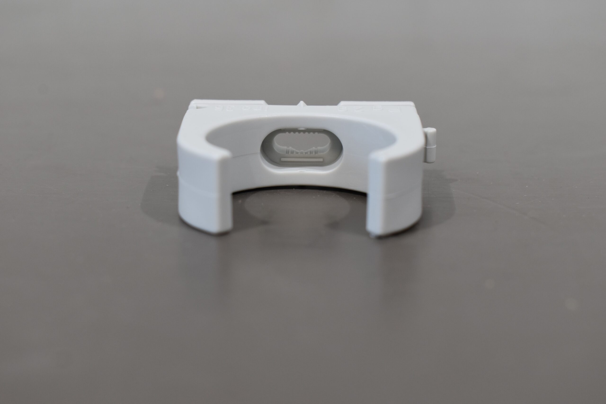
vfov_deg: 20.2
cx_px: 303
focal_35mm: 68
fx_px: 1136
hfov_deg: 29.9
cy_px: 202
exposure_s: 1/60
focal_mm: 45
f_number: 7.1
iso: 400
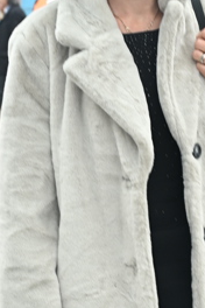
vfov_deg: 13.0
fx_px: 1341
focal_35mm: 157
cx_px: 121
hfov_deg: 8.7
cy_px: 290
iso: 400
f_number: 5
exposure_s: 1/250
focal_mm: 40
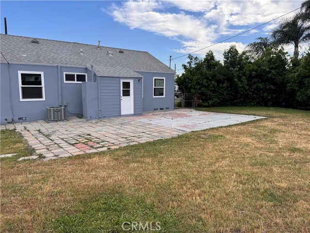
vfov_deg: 56.8
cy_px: 116
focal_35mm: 24
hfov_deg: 71.6
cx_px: 155
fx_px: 215
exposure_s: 1/2415
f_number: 1.78
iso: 80
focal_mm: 6.76
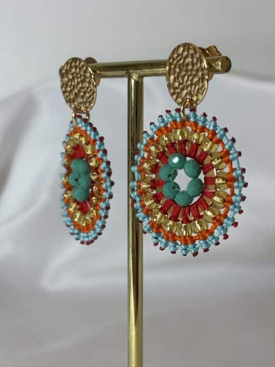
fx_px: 868
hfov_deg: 18.0
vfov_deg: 23.7
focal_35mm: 82
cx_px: 139
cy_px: 261
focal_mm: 5.96
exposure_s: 1/100
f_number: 1.6
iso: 25
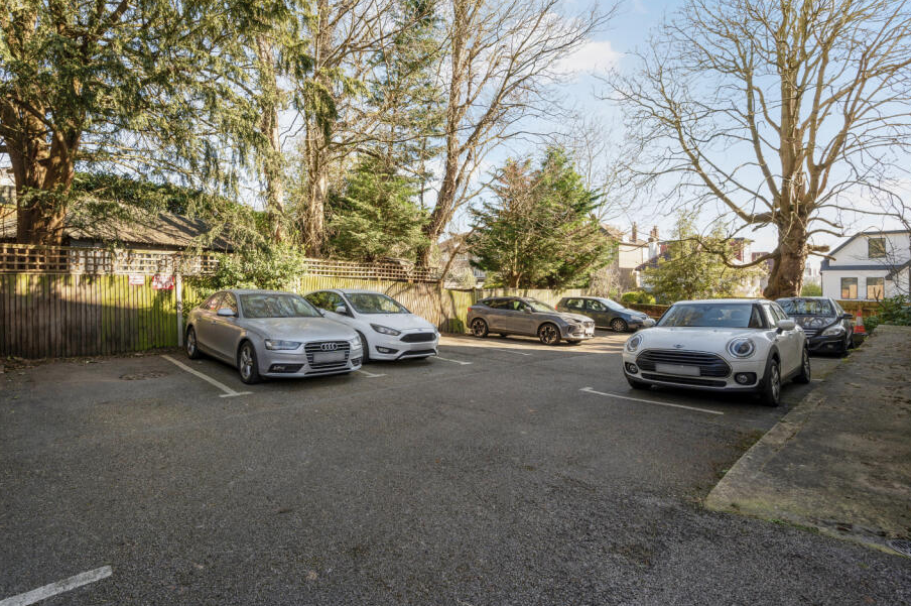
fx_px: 430
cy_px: 274
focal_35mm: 17
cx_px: 401
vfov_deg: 70.2
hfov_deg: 92.9
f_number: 8
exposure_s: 1/100
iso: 200
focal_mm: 15
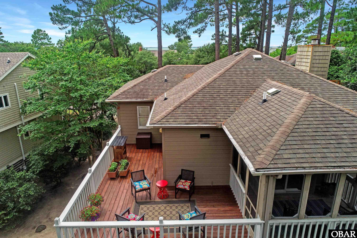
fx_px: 238
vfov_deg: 53.1
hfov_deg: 73.7
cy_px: 119
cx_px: 178
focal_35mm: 24
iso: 100
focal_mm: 8.8
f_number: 5
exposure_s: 1/320
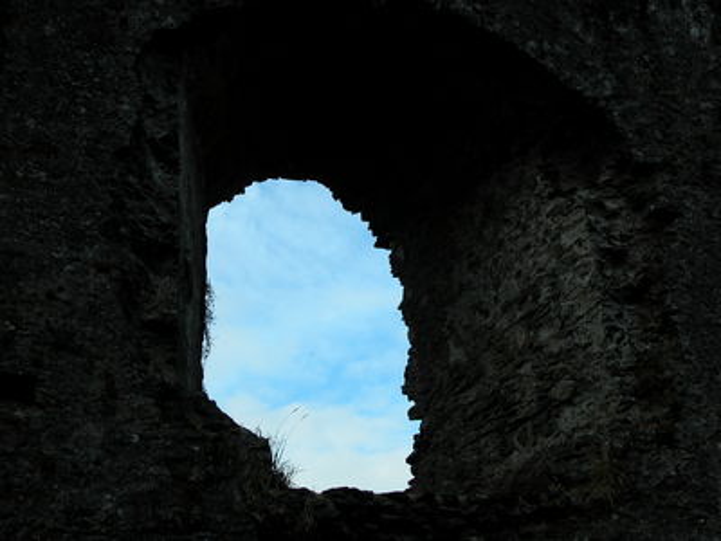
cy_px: 270
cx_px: 360
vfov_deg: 27.0
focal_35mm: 54
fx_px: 1125
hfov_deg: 35.5
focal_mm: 13.7
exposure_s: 1/259
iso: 100
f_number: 5.5
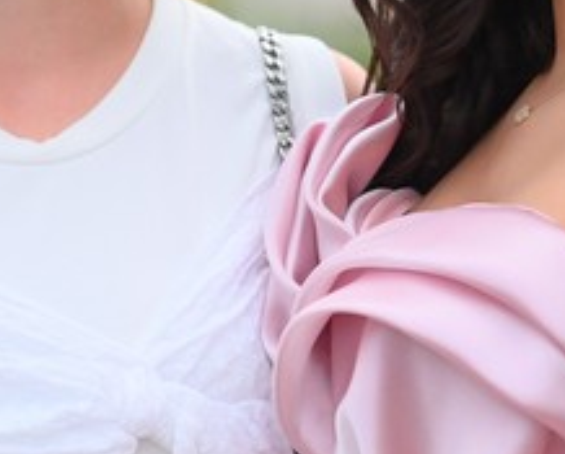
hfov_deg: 4.2
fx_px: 7769
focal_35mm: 464
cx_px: 601
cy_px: -51
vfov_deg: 3.3
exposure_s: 1/5000
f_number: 2.8
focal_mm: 135
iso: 1000
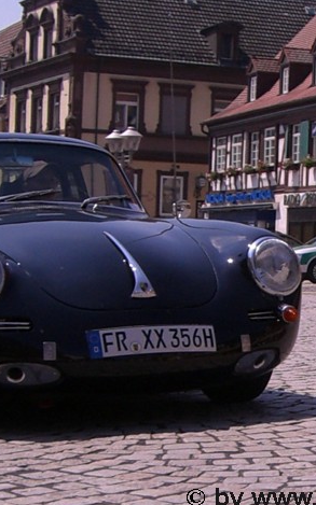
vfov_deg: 36.9
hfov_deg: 23.3
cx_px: 81
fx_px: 758
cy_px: 256
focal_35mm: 55
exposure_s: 1/1250
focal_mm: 6.2
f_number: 4.3
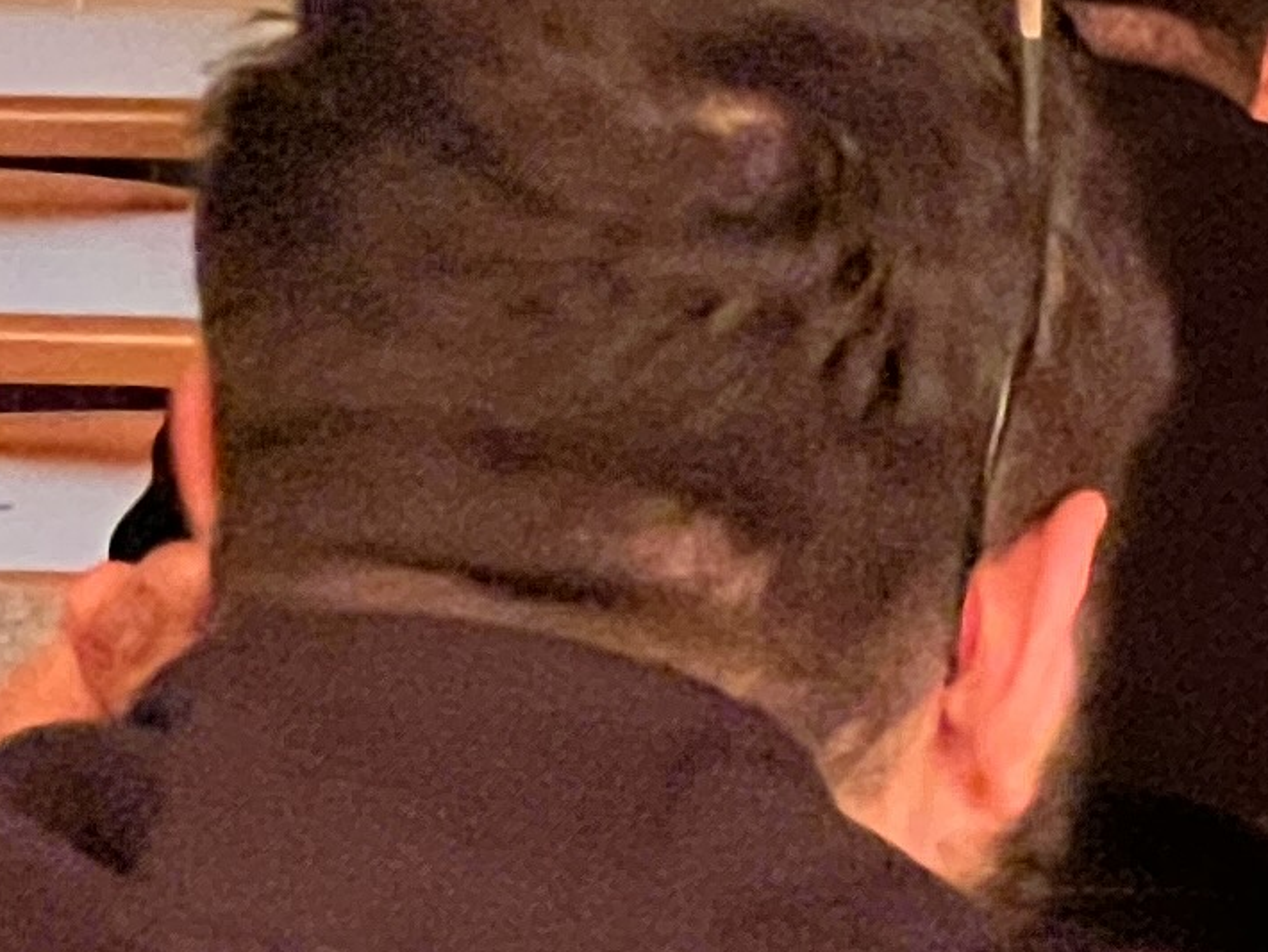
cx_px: -2163
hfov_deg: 4.4
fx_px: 16013
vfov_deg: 3.4
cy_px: -657
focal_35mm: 437
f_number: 2.8
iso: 500
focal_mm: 9
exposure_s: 1/60
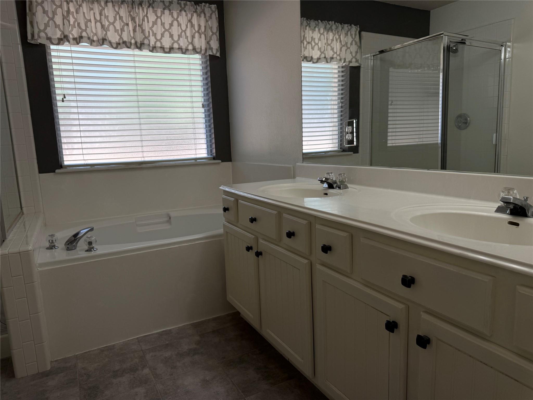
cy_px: 200
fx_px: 370
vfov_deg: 56.8
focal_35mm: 24
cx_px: 266
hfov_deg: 71.6
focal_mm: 6.76
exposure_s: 1/435
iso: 80
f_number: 1.78
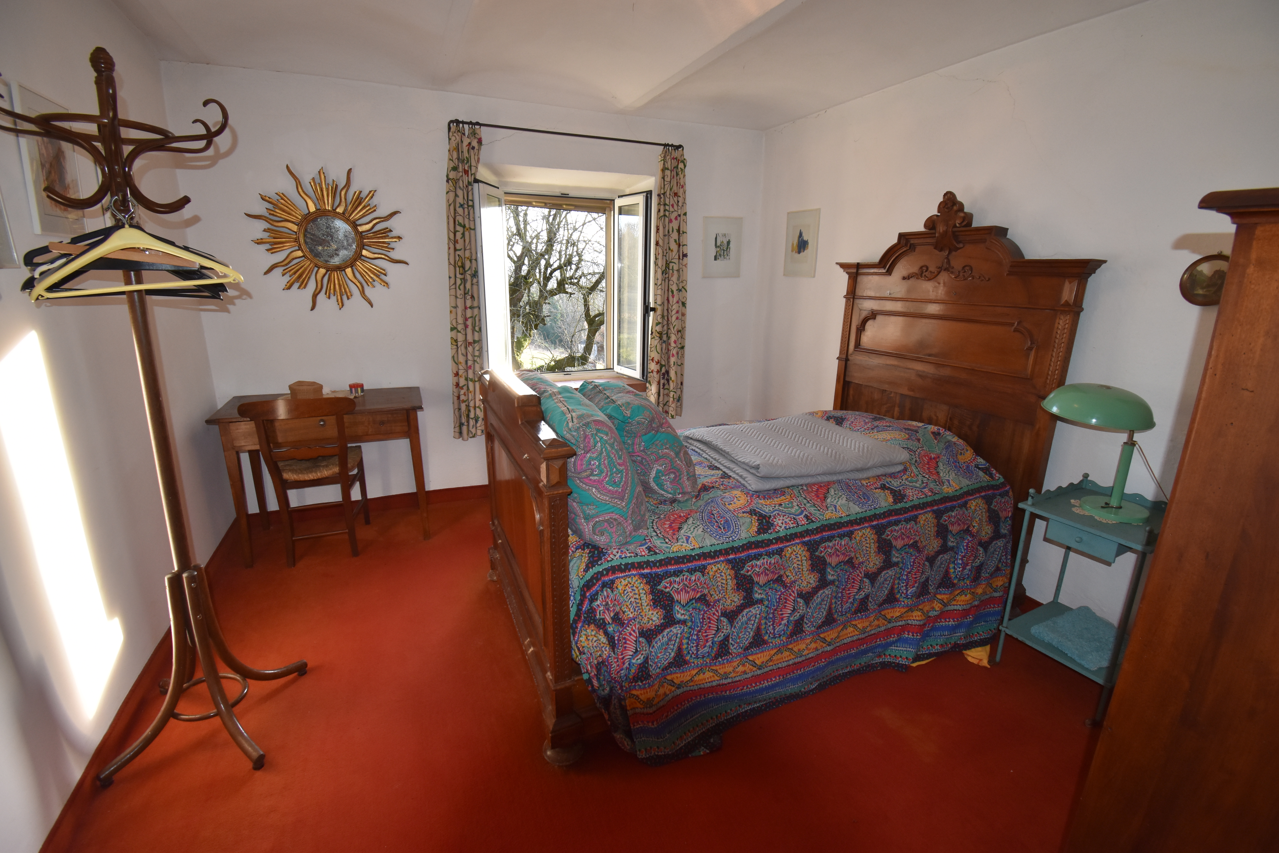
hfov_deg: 100.4
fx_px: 533
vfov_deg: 77.3
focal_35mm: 15
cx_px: 640
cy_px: 426
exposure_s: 1/125
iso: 720
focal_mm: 10
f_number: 5.6
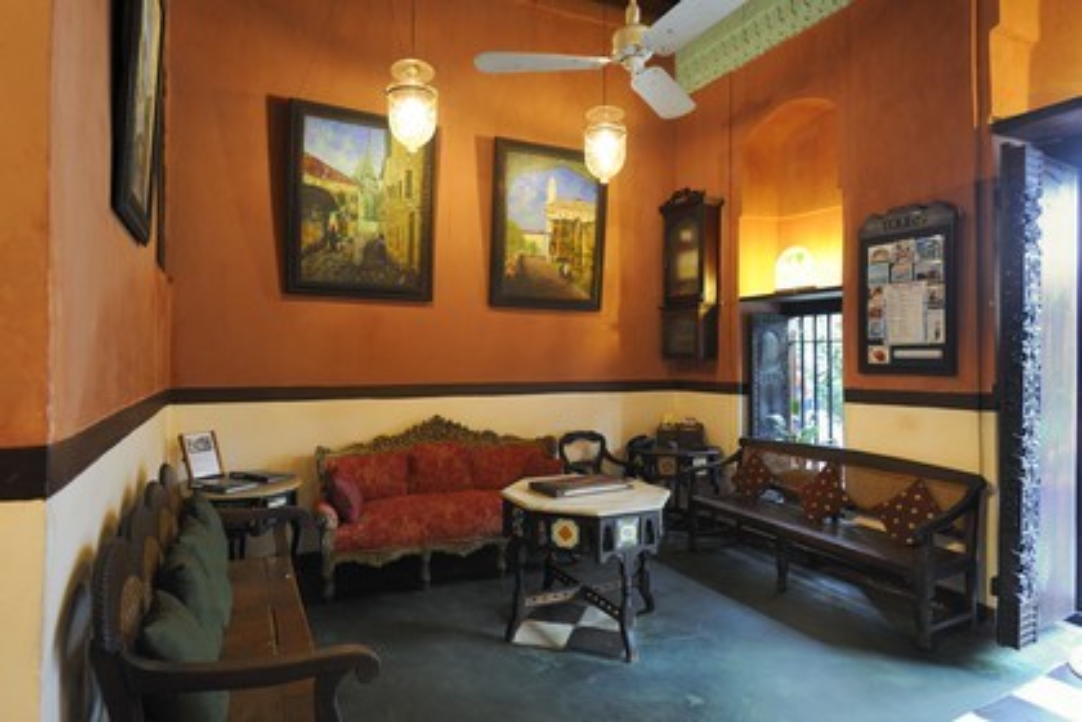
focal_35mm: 19
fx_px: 571
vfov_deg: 64.6
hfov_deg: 86.9
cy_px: 361
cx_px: 541
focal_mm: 19
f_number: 4
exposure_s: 1/10
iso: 800
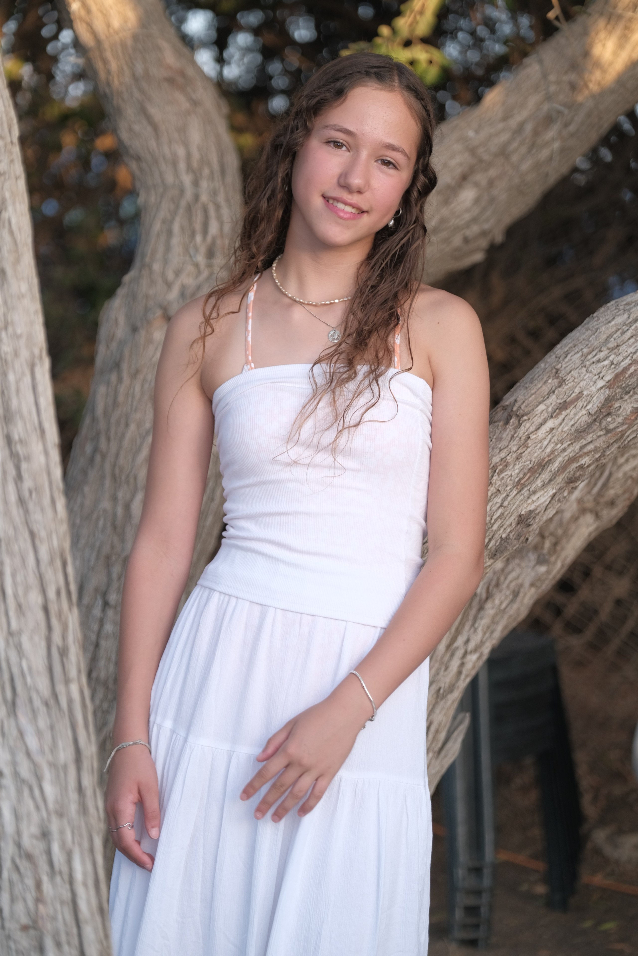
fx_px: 3907
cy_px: 478
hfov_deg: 9.3
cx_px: 319
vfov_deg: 14.0
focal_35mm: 147
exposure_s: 1/160
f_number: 2.8
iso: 250
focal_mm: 98.2
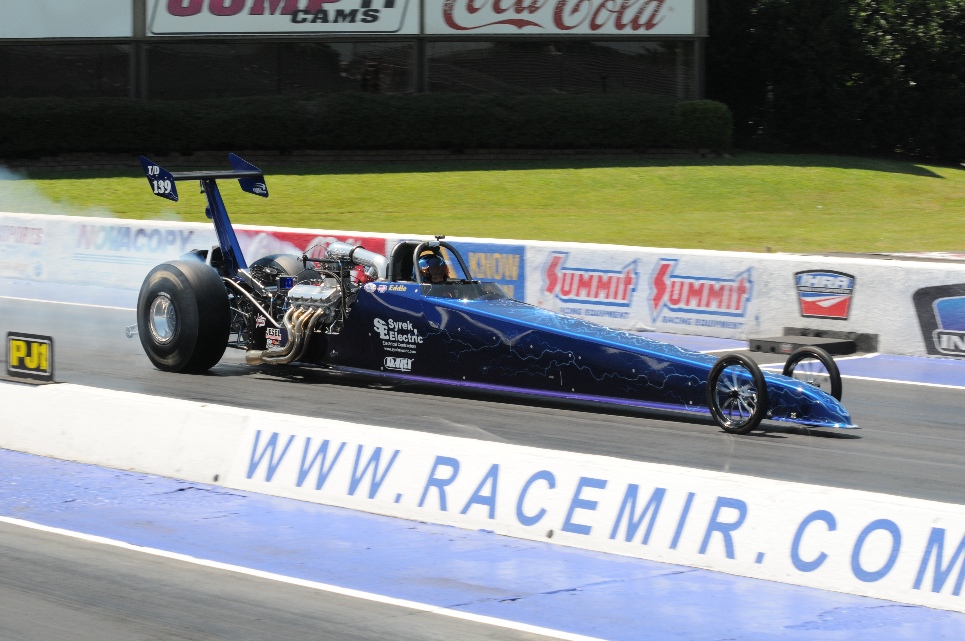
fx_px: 2811
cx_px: 482
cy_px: 320
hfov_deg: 19.5
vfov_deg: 13.0
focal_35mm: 105
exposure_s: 1/320
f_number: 13
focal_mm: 70
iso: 500
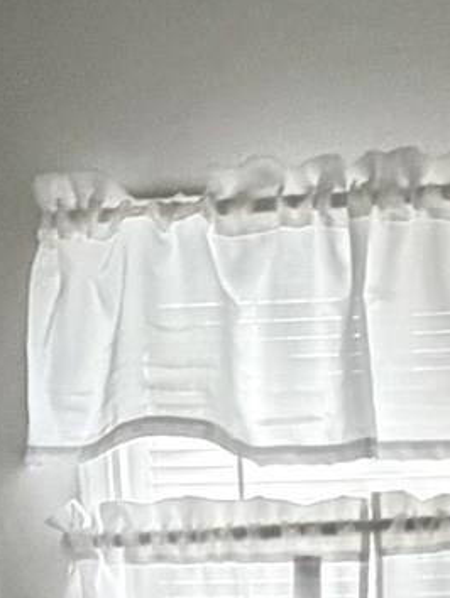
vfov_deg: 16.8
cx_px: 369
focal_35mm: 91
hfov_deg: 16.1
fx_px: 1575
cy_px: 1154
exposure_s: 1/60
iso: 1250
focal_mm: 2.22
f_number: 2.2
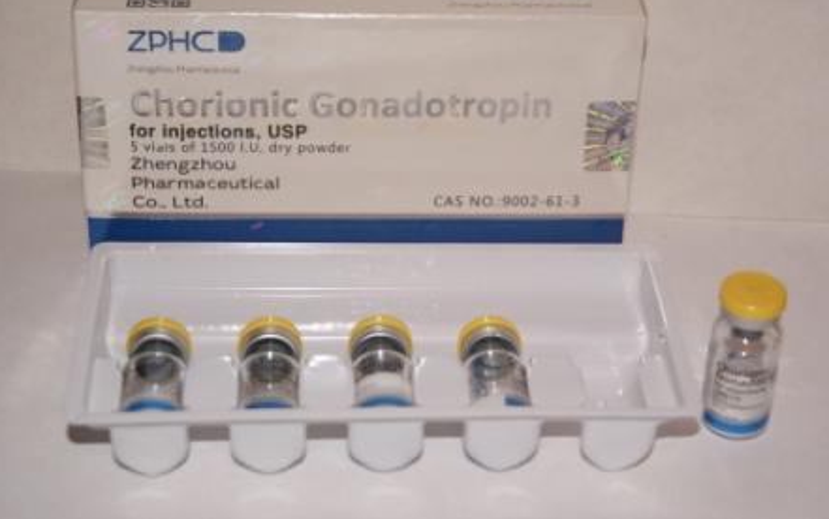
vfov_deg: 15.3
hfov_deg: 24.2
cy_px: 243
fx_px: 1933
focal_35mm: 86
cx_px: 412
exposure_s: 1/80
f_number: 5.6
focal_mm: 55
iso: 400
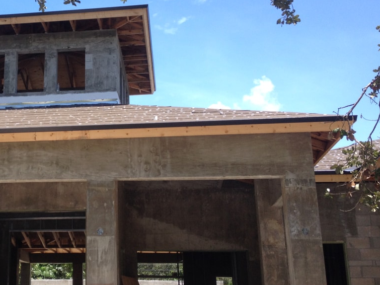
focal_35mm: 61
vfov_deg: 24.0
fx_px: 670
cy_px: 119
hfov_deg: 30.8
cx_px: 66
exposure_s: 1/708
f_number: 2.4
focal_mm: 4.28
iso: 50
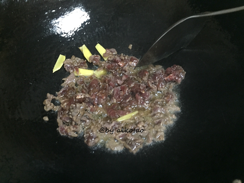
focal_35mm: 29
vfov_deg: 48.2
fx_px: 204
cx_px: 122
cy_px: 92
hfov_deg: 61.7
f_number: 2.2
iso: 250
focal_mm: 4.15
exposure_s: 1/17
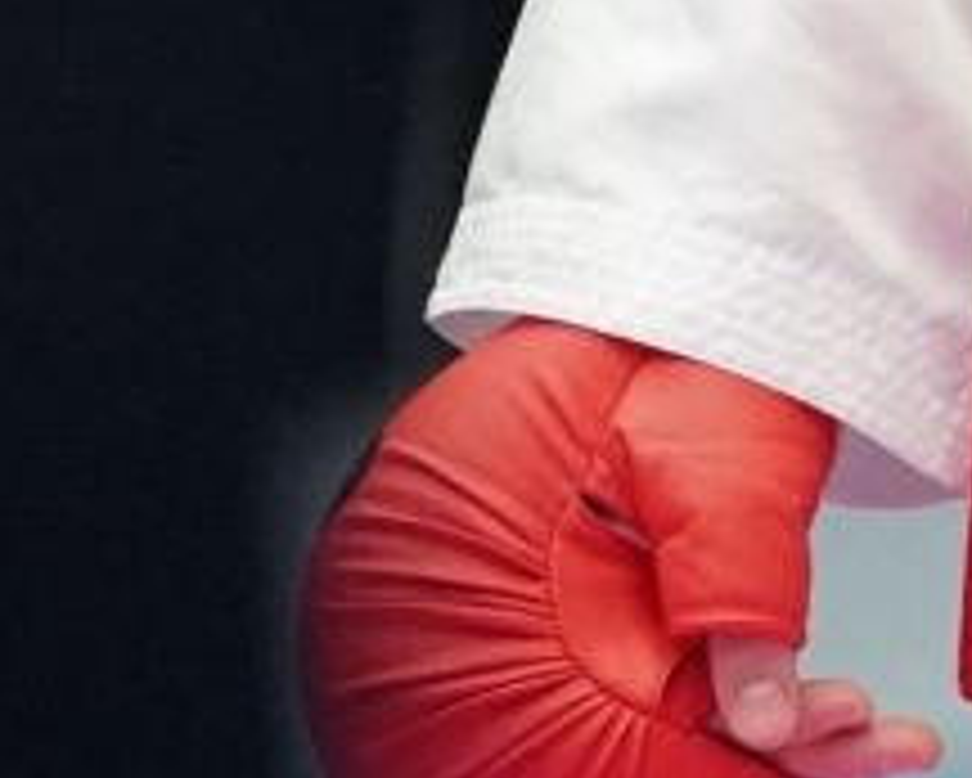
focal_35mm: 1566
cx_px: 2308
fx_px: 45070
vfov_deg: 1.0
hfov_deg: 1.2
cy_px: -1052
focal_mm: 200
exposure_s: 1/1000
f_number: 2.8
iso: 5000
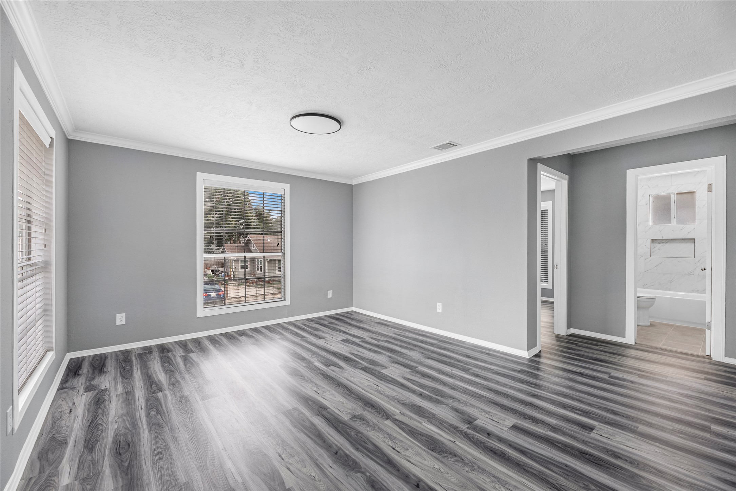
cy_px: 246
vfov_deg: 81.2
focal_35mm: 14
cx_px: 368
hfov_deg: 104.2
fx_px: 286
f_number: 9
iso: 250
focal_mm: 14
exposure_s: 1/10
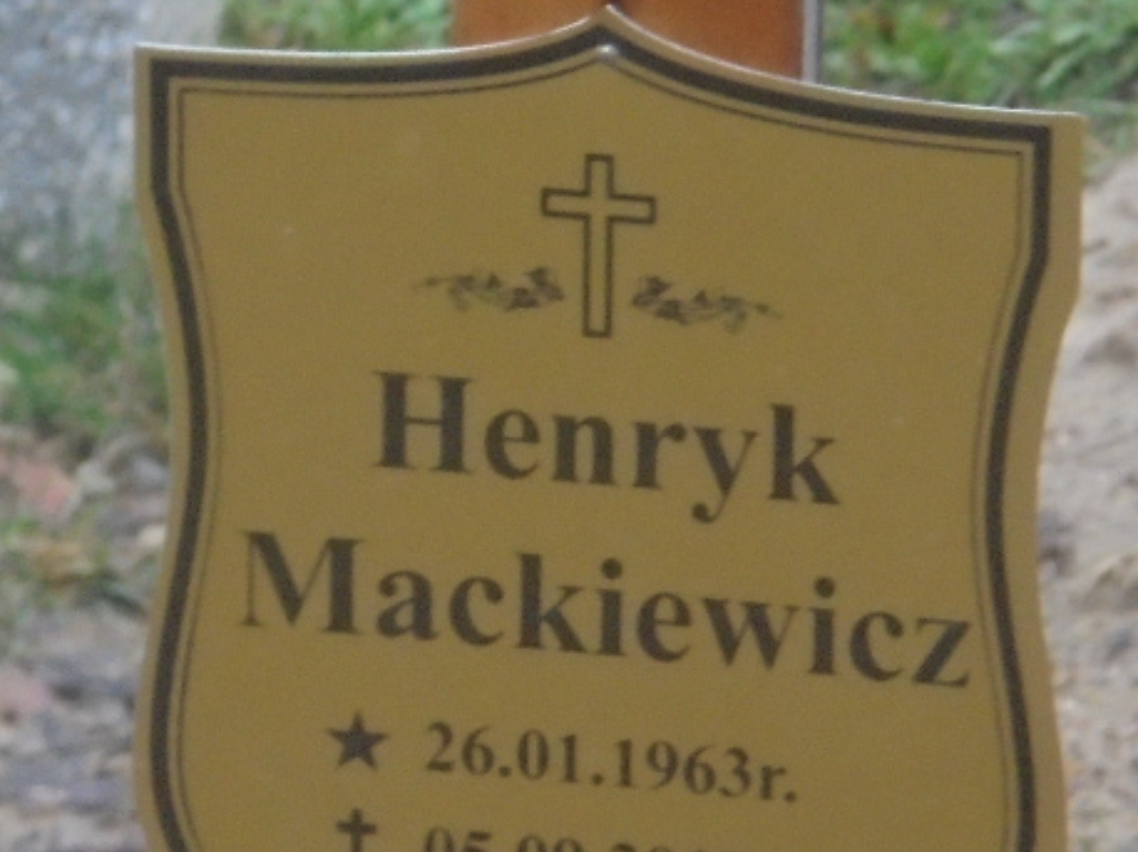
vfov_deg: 6.8
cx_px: 552
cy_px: 542
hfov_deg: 9.1
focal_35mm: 218
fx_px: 7163
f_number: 6.5
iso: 400
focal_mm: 27.6
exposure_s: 1/60
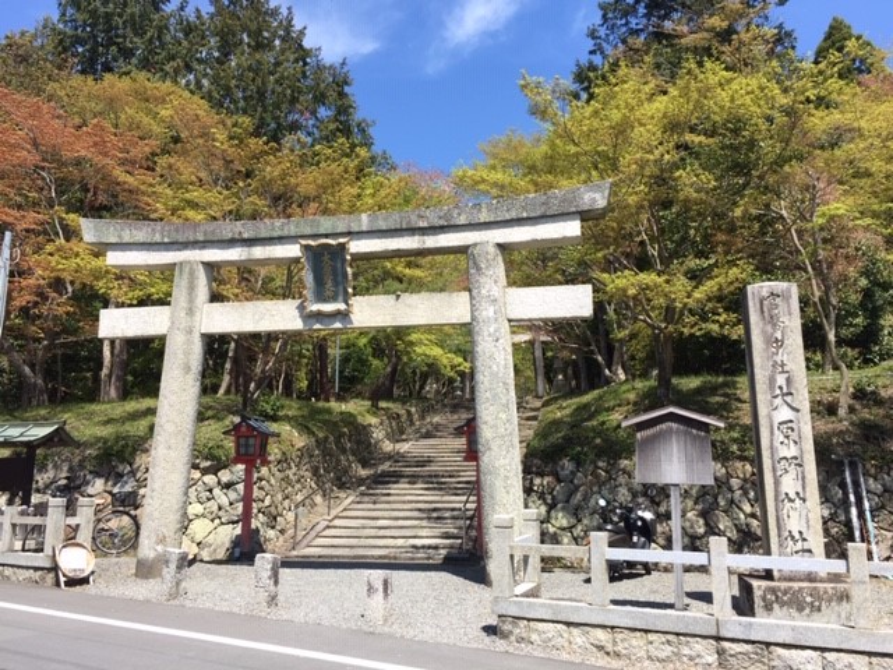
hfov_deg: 61.7
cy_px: 335
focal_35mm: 29
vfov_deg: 48.2
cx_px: 446
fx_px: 748
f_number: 2.2
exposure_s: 1/842
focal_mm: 4.15
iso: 32
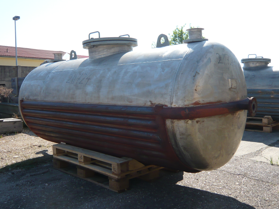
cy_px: 104
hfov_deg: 54.0
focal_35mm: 34
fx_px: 274
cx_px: 140
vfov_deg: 41.8
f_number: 2.8
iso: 100
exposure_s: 1/640
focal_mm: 4.6
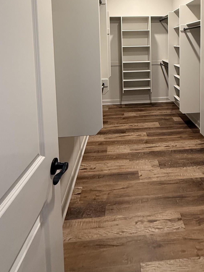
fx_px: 189
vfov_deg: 65.4
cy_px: 56
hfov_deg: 55.9
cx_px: 132
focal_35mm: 24
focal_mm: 2.22
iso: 320
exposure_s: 1/60
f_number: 2.2
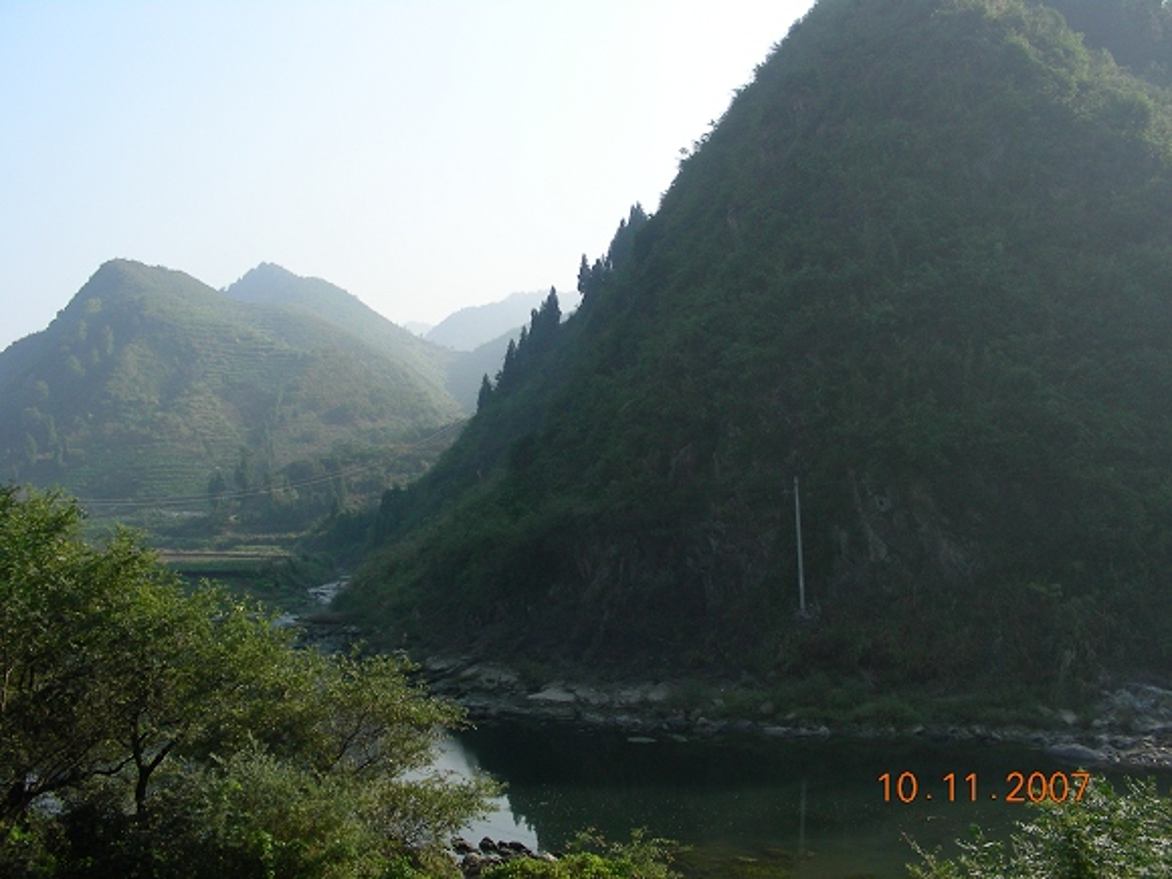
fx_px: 1287
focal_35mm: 38
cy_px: 440
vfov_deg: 37.7
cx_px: 586
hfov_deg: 49.0
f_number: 4
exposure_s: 1/434
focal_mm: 6.3
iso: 50
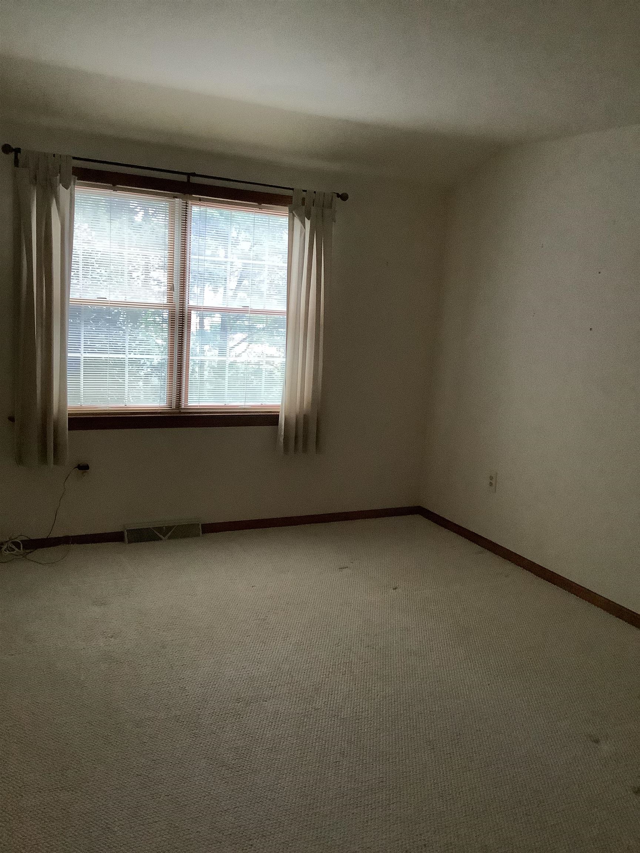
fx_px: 764
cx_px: 320
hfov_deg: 45.4
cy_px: 426
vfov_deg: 58.4
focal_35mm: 31
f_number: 2.4
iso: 640
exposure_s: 1/24
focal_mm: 3.3
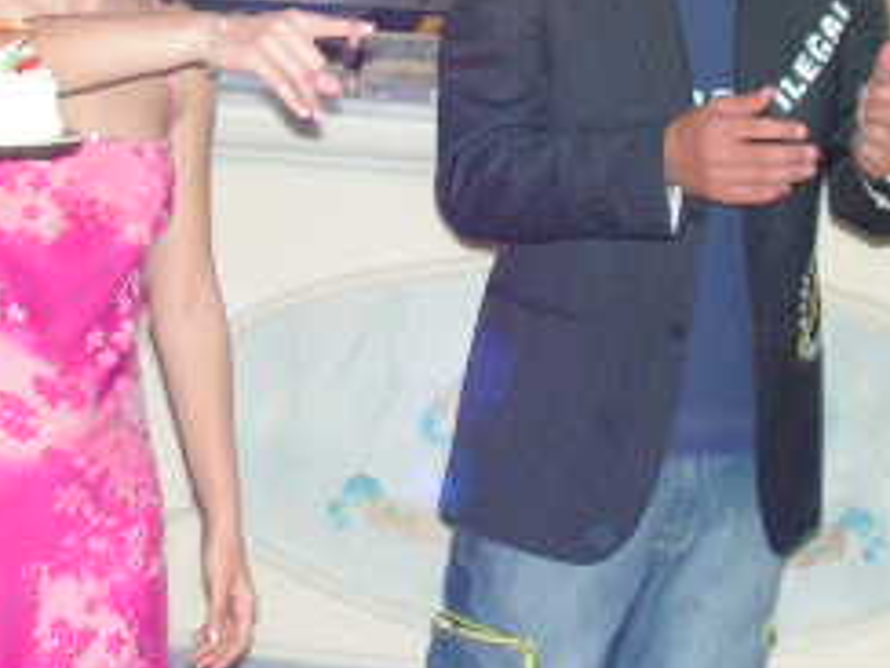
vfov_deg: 11.3
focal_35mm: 131
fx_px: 3368
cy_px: 128
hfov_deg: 15.0
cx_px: 343
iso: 200
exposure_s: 1/40
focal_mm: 8.4
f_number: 3.2
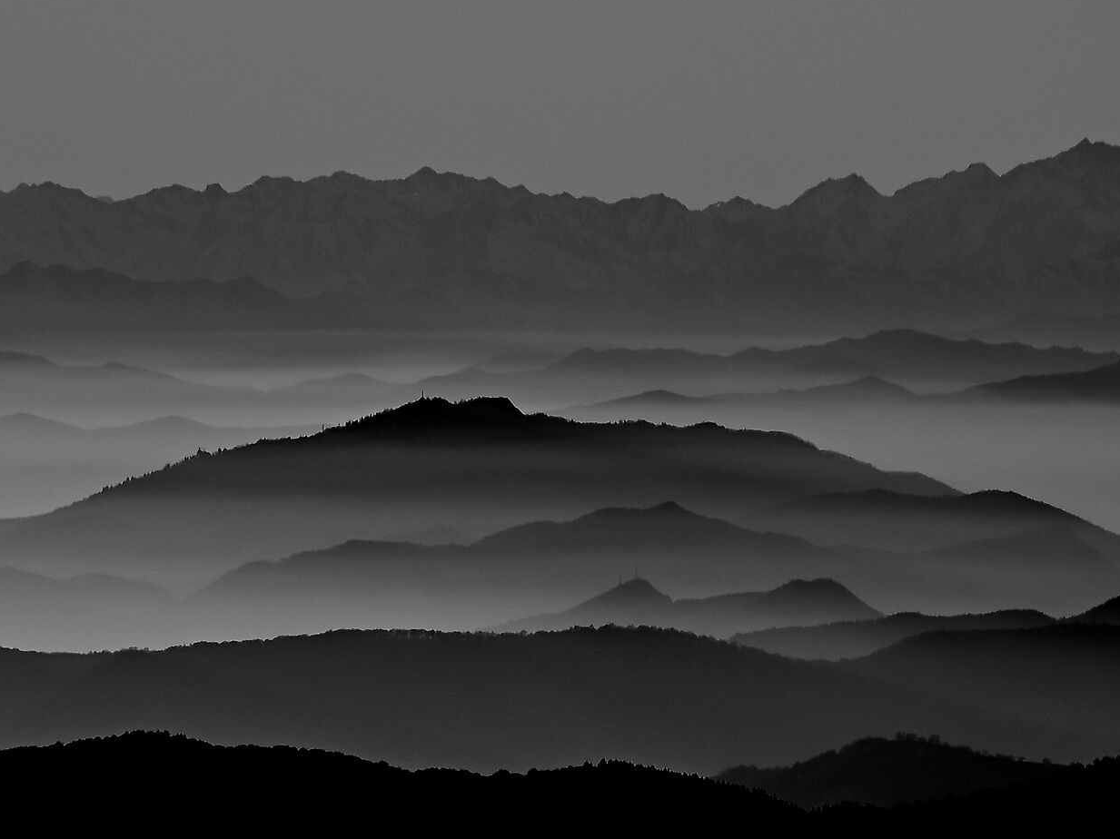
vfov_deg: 4.4
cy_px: 437
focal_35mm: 337
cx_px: 696
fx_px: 10900
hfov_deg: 5.9
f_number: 4
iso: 100
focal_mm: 120
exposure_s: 1/3200
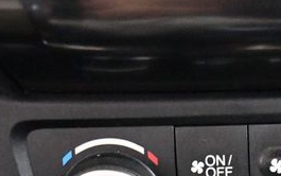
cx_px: 292
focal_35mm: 138
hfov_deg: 14.8
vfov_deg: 9.4
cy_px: 199
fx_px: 1057
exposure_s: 1/60
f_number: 4.2
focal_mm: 28
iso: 12800
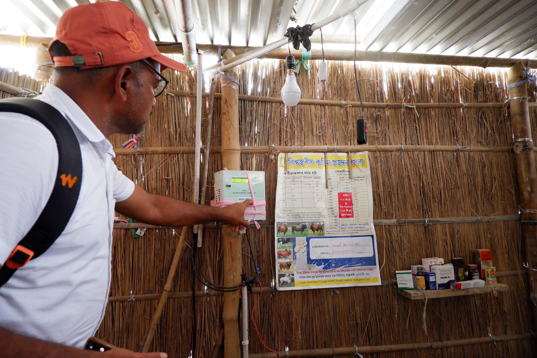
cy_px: 179
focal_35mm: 23
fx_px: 343
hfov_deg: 76.1
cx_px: 268
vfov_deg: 55.1
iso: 3200
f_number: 4
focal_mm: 15
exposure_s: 1/34
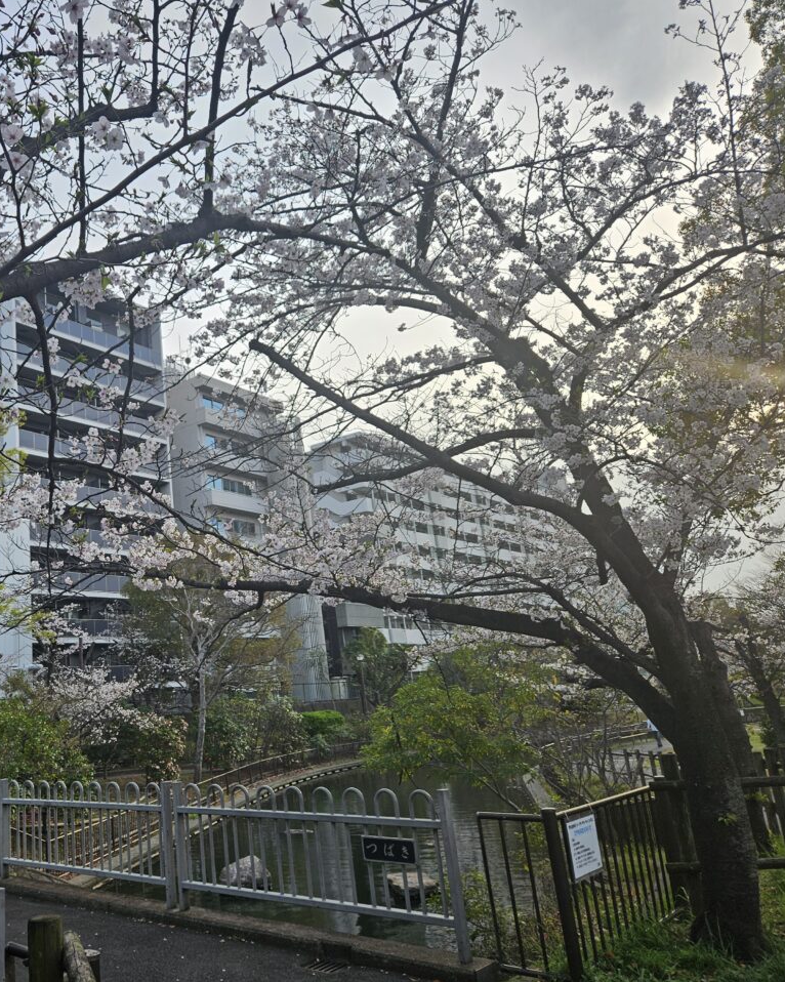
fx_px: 872
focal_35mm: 30
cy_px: 491
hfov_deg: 46.6
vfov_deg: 58.8
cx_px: 188
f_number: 1.8
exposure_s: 1/593
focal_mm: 5.4
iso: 25
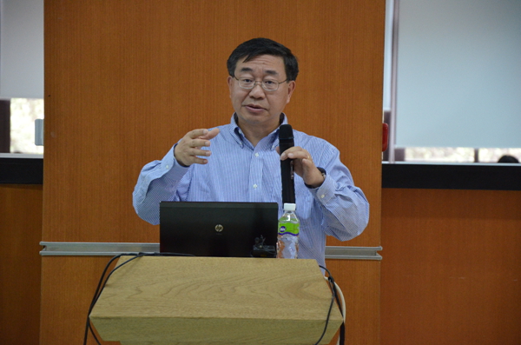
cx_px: 260
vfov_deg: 8.7
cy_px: 172
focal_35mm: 158
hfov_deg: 13.1
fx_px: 2274
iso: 2500
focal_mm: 105
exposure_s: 1/80
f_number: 5.6
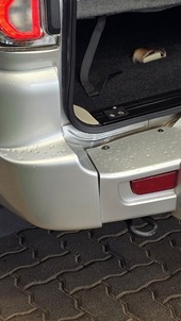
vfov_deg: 23.9
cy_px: -4
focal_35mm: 85
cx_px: 253
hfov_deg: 13.6
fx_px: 725
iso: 32
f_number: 1.7
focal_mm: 6.25
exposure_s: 1/180
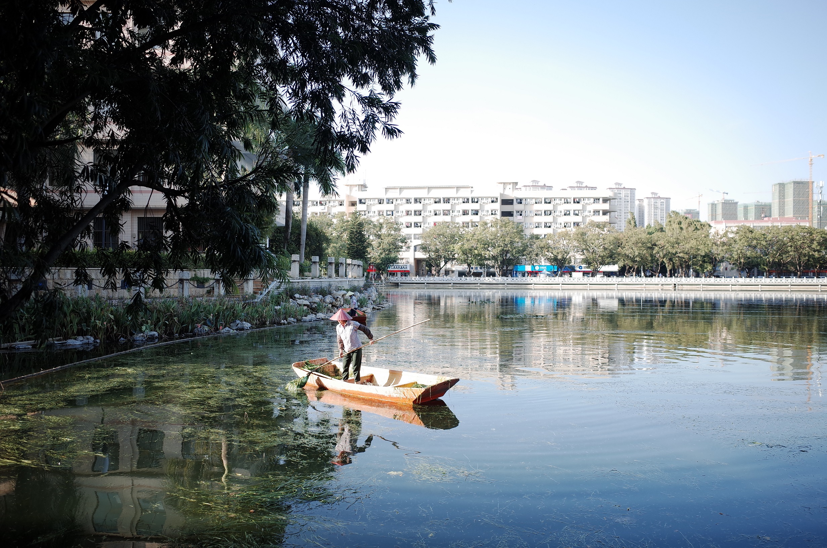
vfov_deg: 46.2
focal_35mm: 28
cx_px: 414
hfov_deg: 65.6
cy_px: 274
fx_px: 642
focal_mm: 18.3
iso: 100
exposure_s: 1/250
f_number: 2.8
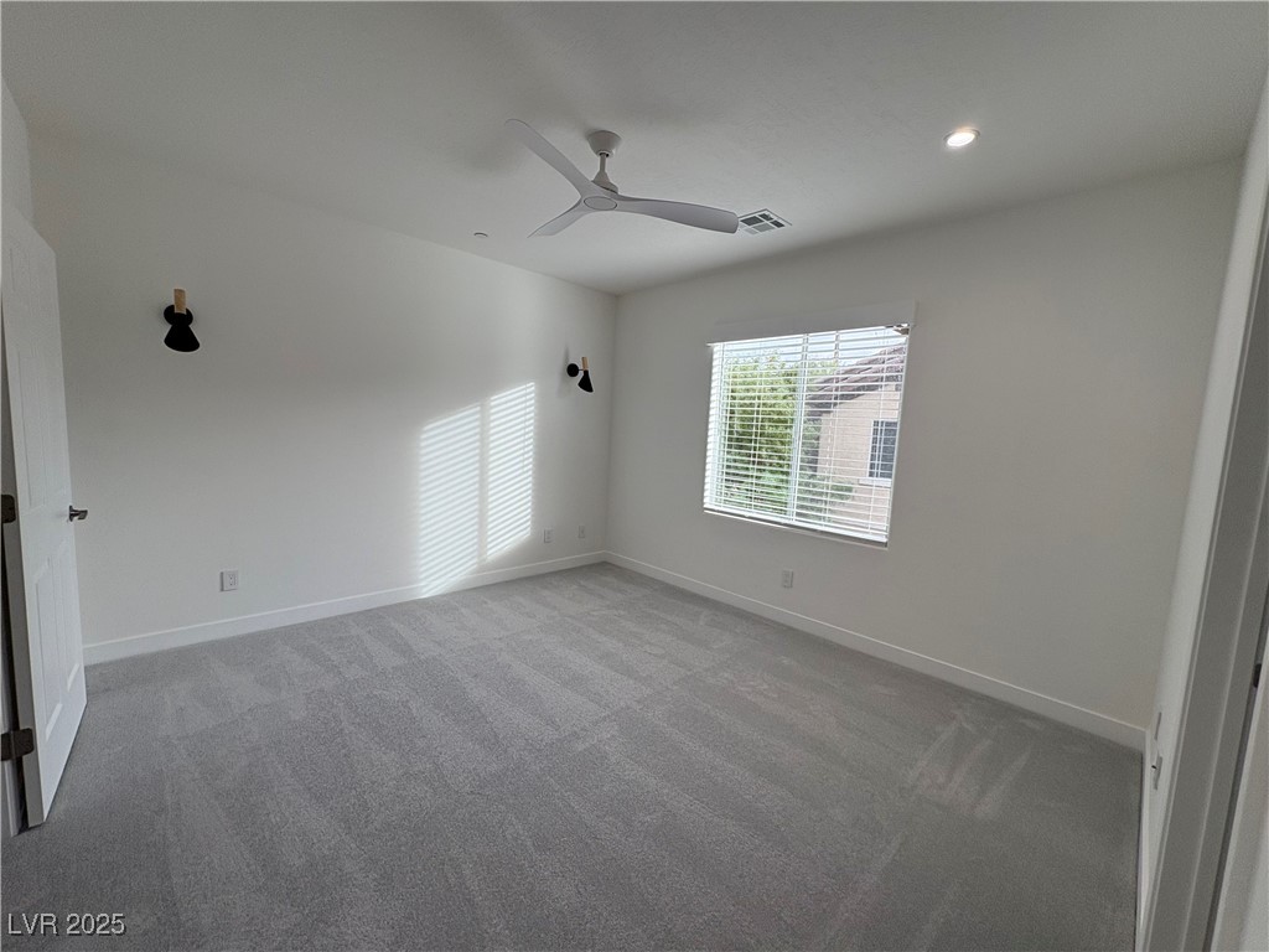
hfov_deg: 102.1
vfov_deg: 85.7
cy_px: 476
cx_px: 634
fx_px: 513
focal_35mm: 14
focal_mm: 2.22
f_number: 2.2
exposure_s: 1/162
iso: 50
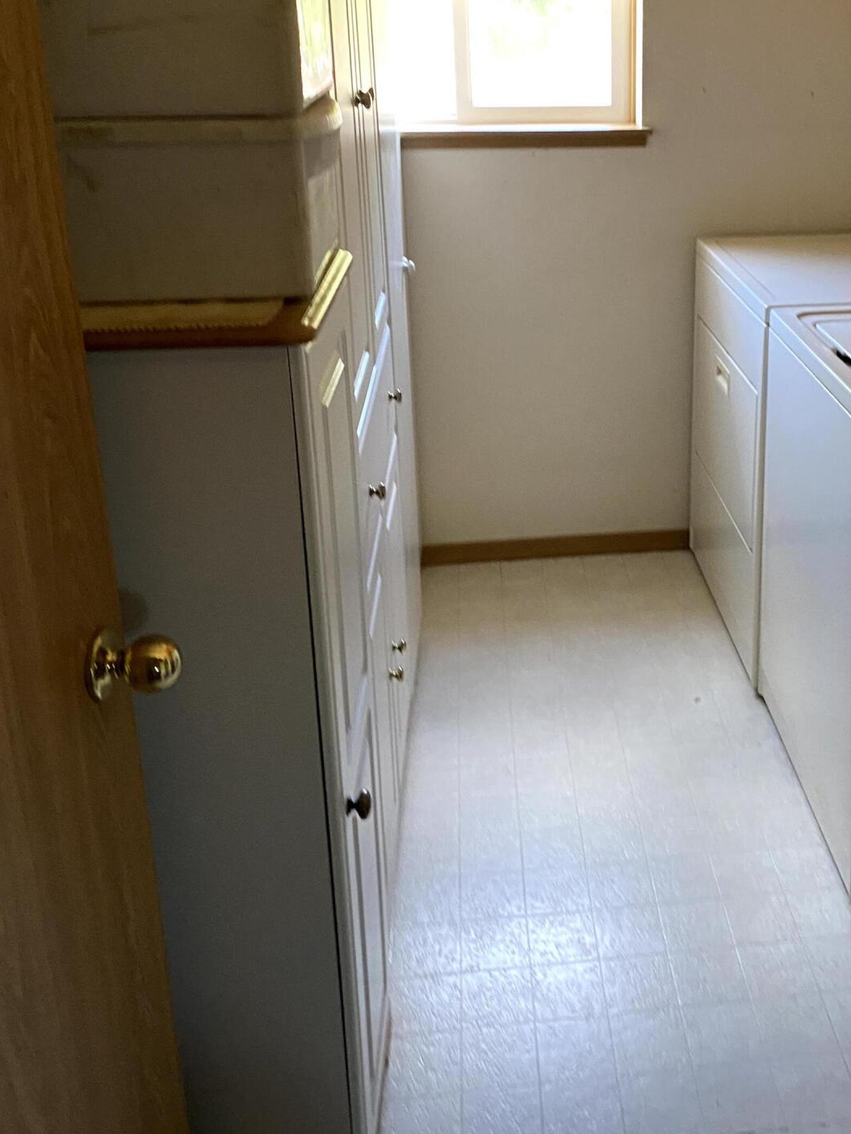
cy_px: 385
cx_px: 603
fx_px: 1213
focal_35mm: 37
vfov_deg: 49.3
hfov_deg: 38.0
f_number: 1.8
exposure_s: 1/60
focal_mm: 4.25
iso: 250
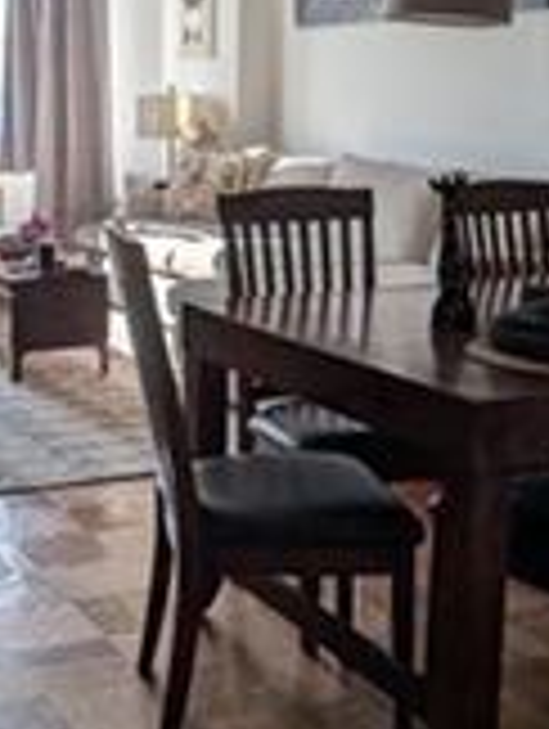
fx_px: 1244
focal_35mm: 59
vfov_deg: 32.6
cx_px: 97
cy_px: 295
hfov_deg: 24.4
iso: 23
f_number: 1.68
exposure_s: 1/443
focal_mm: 6.9
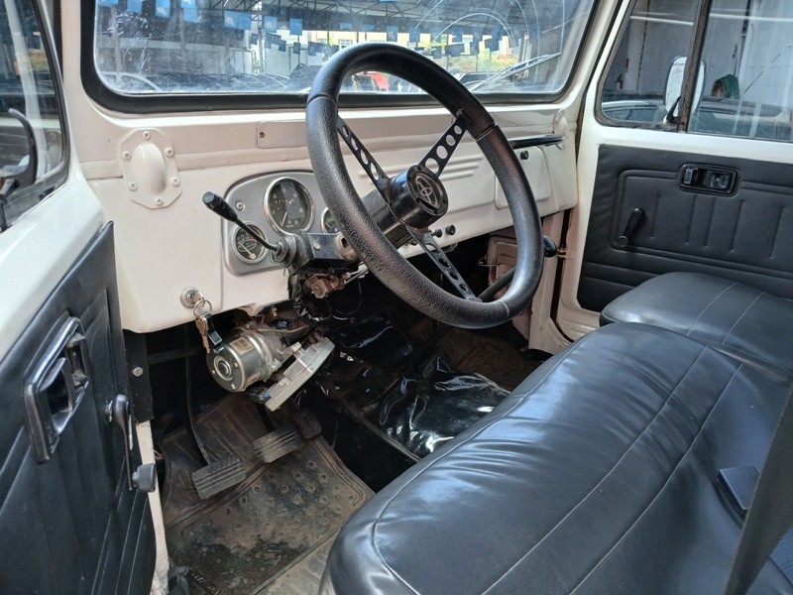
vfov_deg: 53.1
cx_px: 396
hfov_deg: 67.3
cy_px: 298
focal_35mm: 26
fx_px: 596
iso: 40
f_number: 1.8
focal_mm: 3.98
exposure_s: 1/50
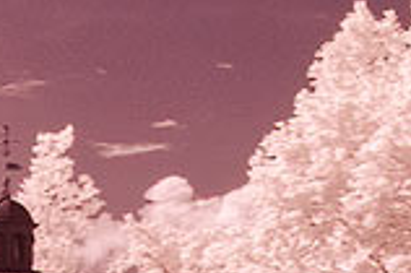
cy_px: 451
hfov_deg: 7.1
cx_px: -559
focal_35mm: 273
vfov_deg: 5.0
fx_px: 3113
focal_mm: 24
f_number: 16
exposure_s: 1/25
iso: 200
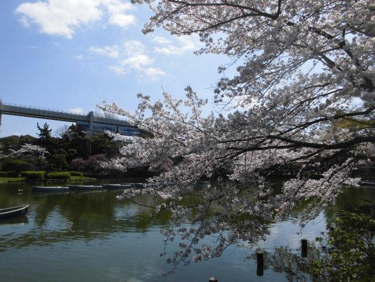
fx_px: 282
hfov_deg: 67.3
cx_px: 188
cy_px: 141
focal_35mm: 26
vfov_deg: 53.1
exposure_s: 1/800
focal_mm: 4.6
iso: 100
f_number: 3.5
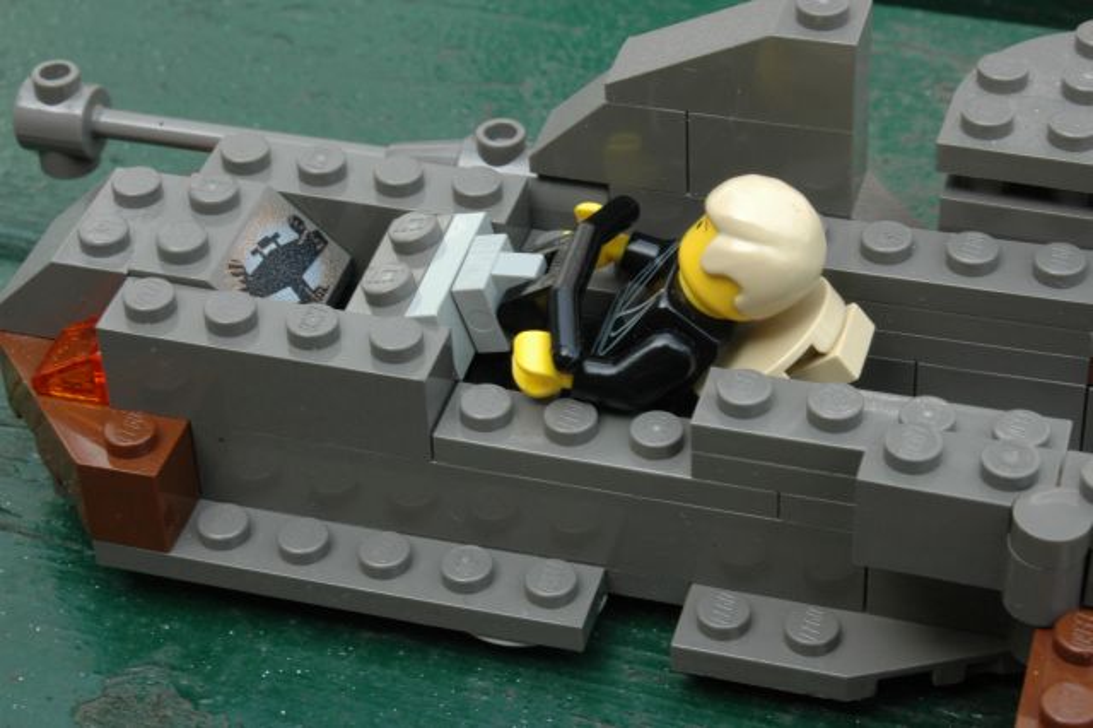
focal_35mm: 93
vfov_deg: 14.7
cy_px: 364
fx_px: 2822
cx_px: 546
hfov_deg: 21.9
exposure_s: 1/40
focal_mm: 62
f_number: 20
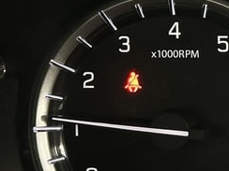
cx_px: 409
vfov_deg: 8.4
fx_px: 1171
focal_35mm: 177
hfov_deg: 10.5
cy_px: 90
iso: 200
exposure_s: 1/50
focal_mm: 6.86
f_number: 1.78
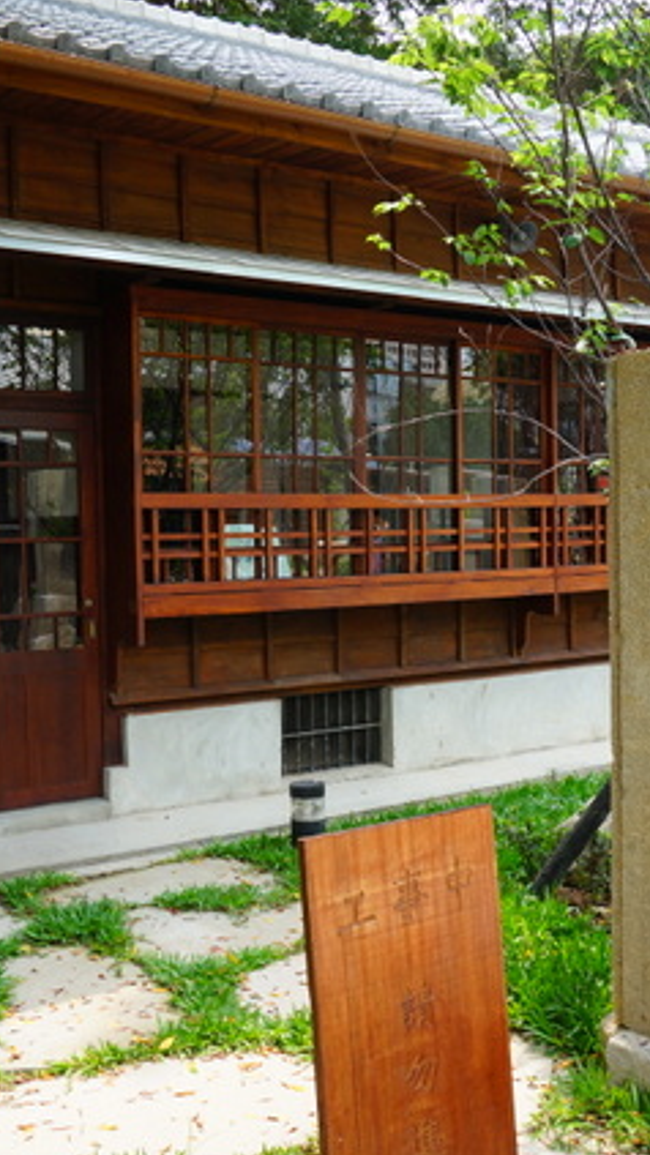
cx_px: 317
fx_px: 1164
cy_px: 578
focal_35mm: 38
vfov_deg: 52.8
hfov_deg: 31.2
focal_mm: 16
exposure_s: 1/60
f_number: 10
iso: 200
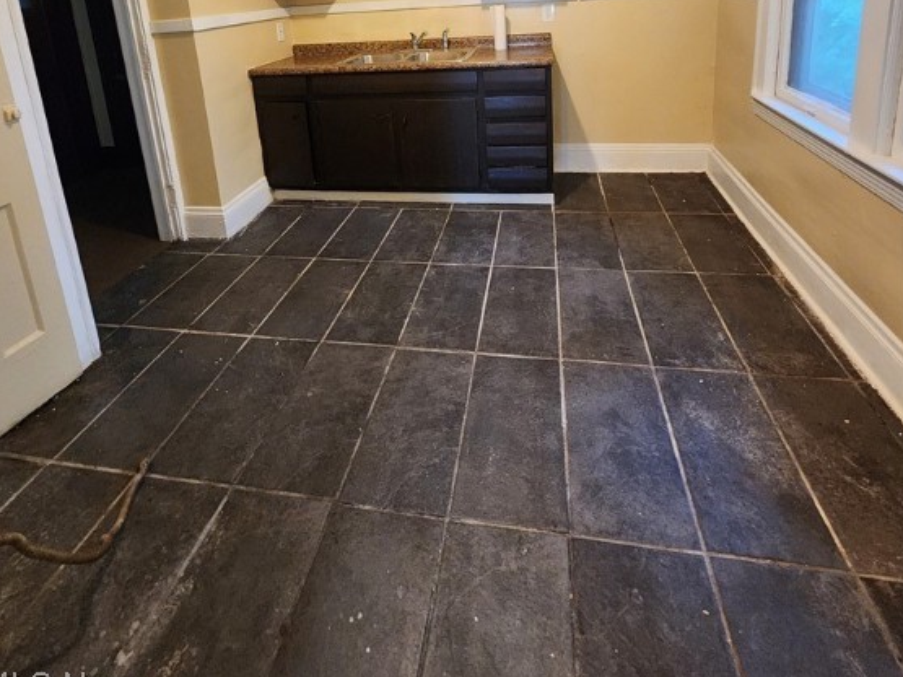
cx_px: 441
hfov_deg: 87.8
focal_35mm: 18
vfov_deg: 62.7
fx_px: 469
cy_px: 98
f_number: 2.2
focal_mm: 2.2
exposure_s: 1/30
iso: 500
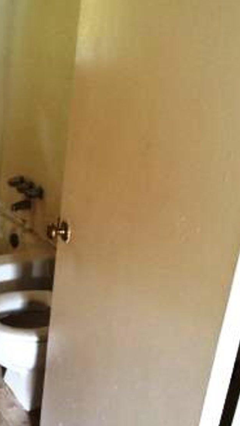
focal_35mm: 43
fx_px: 487
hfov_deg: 26.1
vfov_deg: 47.4
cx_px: -7
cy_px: 212
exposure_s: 1/30
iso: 250
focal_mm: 4.15
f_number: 2.2
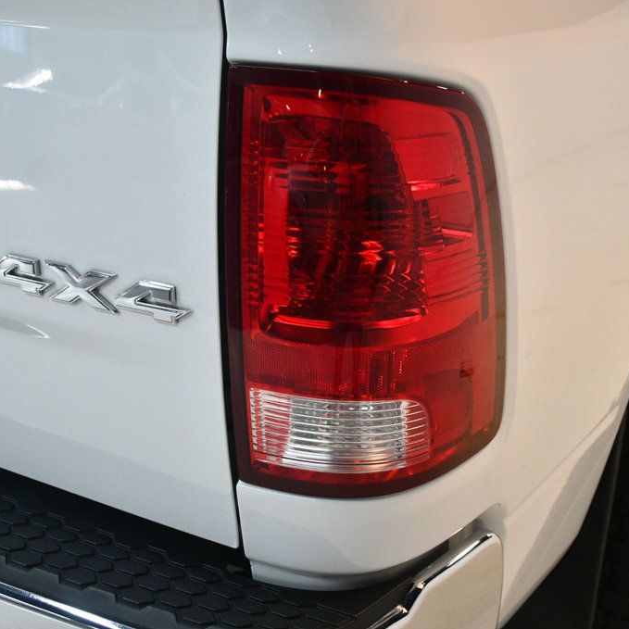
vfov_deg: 34.0
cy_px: 314
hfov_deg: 33.9
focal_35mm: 50
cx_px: 369
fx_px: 1028
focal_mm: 26
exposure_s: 1/125
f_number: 3.8
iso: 1600
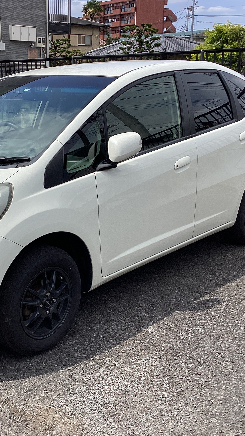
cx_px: 62
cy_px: 220
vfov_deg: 44.6
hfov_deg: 25.7
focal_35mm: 46
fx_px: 531
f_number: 2.4
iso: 25
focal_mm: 3.3
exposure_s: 1/1538
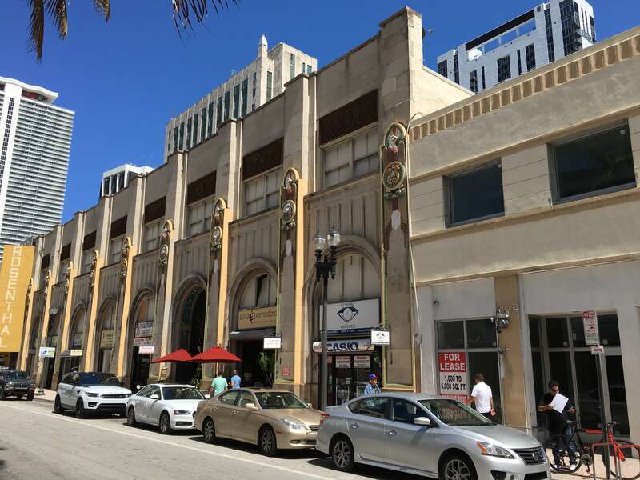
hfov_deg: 61.7
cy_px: 240
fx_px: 536
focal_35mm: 29
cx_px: 320
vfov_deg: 48.2
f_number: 2.2
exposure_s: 1/1709
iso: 25
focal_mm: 4.15
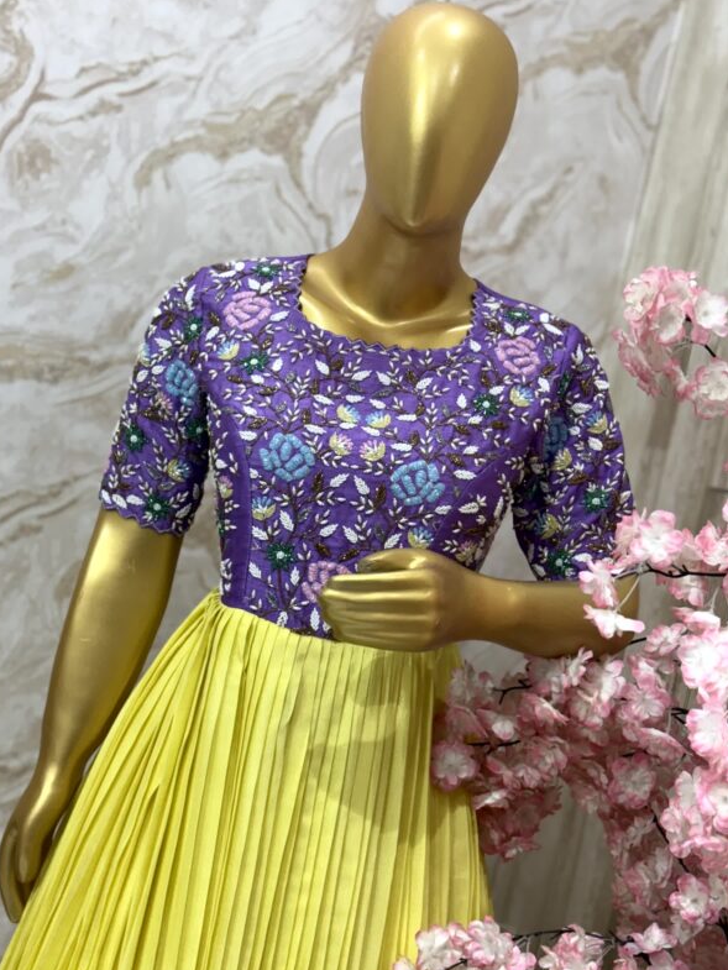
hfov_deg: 27.5
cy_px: 489
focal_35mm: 53
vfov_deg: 36.2
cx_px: 361
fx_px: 1486
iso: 50
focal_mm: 5.96
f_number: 1.6
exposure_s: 1/100
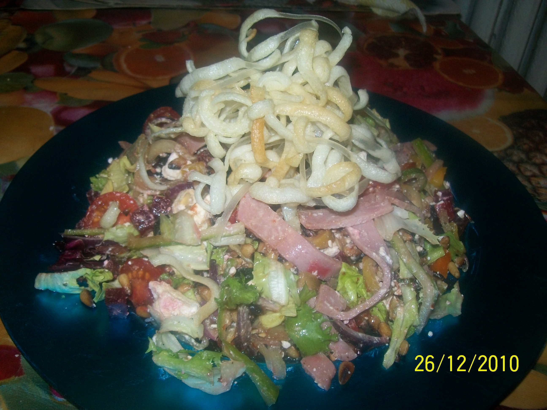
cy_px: 205
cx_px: 274
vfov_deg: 39.7
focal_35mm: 36
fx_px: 569
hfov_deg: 51.4
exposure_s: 1/30
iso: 80
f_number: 2.7
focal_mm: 6
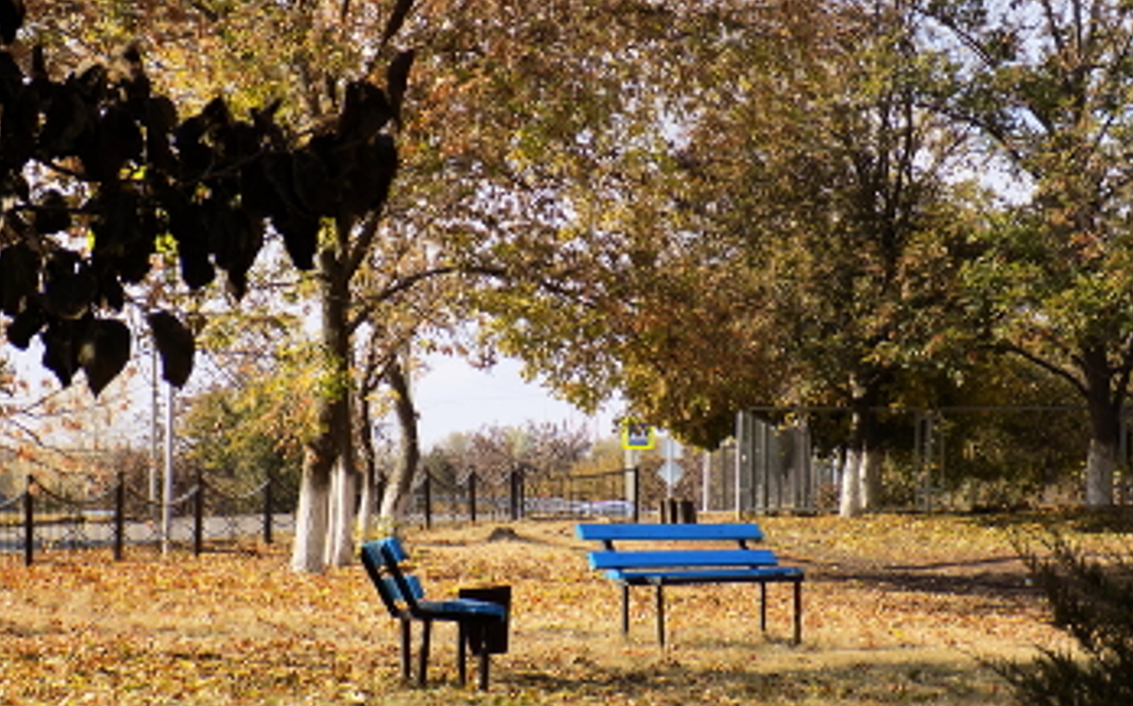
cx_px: 566
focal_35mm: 141
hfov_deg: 14.8
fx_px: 4351
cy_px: 415
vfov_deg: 9.3
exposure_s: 1/250
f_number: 5
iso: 80
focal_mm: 23.4
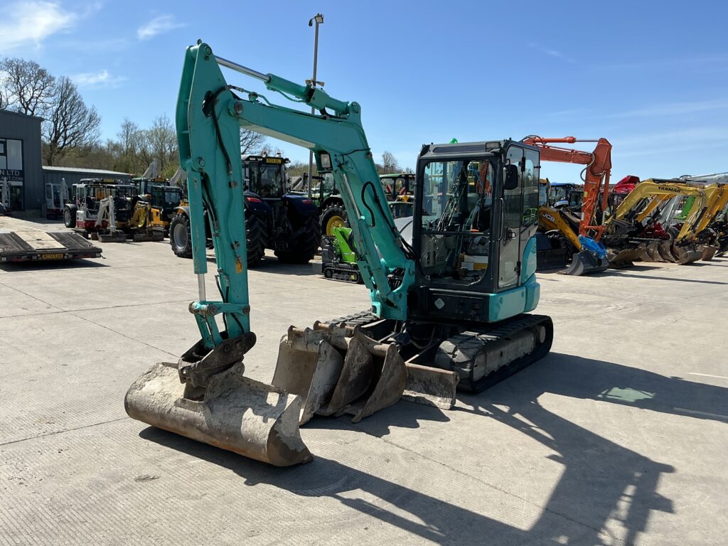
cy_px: 273
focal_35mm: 28
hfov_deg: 63.4
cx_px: 364
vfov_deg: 49.7
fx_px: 589
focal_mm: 3
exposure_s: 1/1675
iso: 25
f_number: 1.8
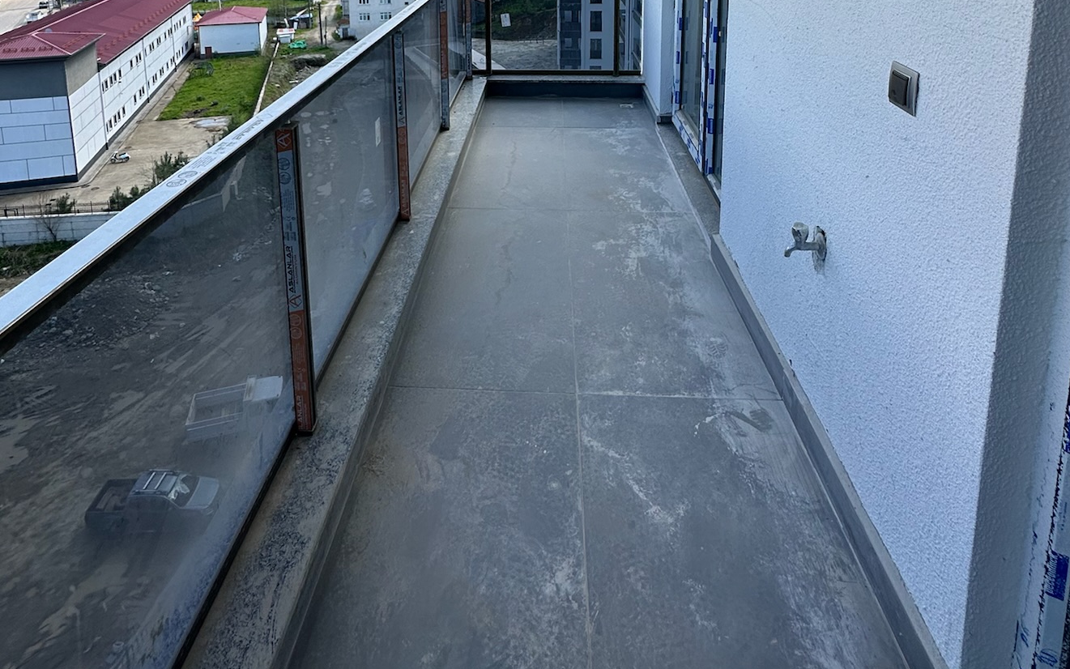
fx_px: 671
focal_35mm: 23
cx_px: 518
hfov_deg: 77.1
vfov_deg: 45.1
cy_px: 4
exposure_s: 1/812
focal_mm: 2.22
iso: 50
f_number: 2.2
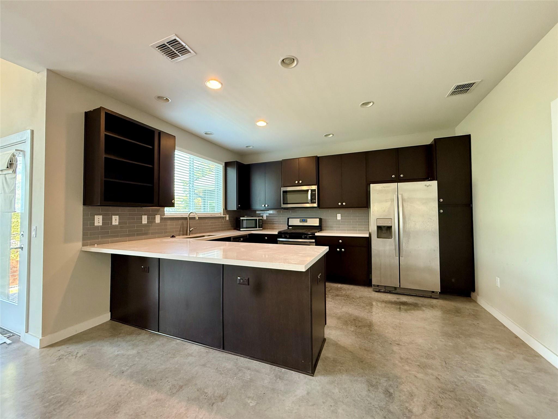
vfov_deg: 85.7
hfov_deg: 102.1
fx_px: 226
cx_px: 279
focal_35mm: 14
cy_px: 210
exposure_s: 1/60
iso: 320
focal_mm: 2.22
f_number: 2.2
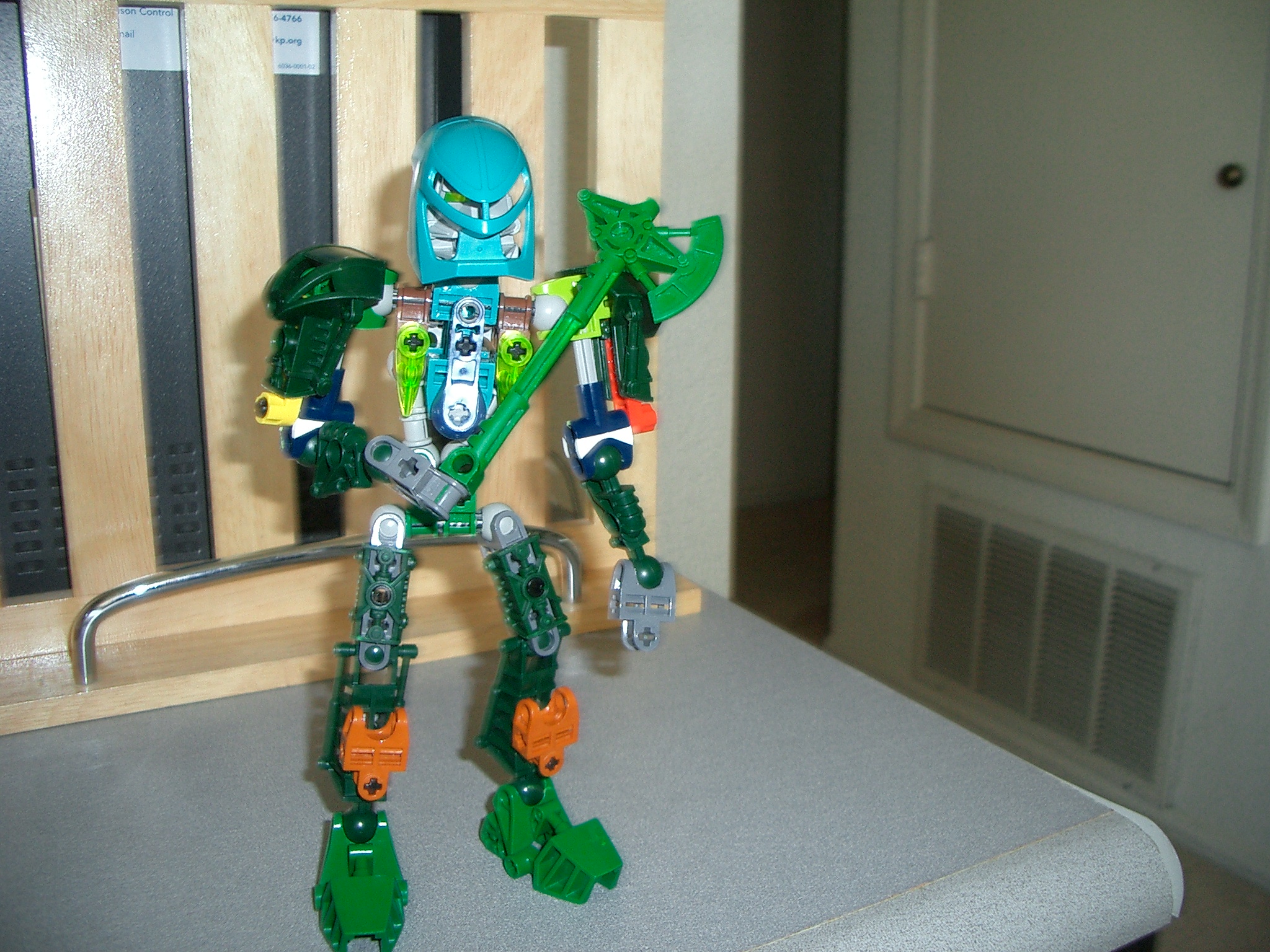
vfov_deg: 40.7
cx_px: 635
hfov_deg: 52.6
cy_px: 476
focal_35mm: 35
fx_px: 1284
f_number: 2.6
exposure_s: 1/40
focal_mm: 5.8
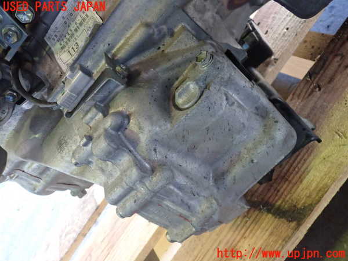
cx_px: 174
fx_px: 302
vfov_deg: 46.8
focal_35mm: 30
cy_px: 130
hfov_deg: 60.0
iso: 640
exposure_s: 1/30
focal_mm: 5.4
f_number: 2.3
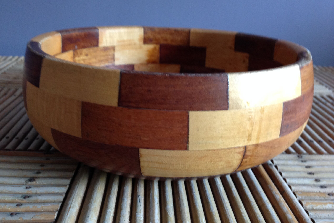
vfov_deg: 35.9
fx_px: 343
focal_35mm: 37
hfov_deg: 51.9
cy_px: 102
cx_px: 168
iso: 125
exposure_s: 1/15
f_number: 2.4
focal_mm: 4.28
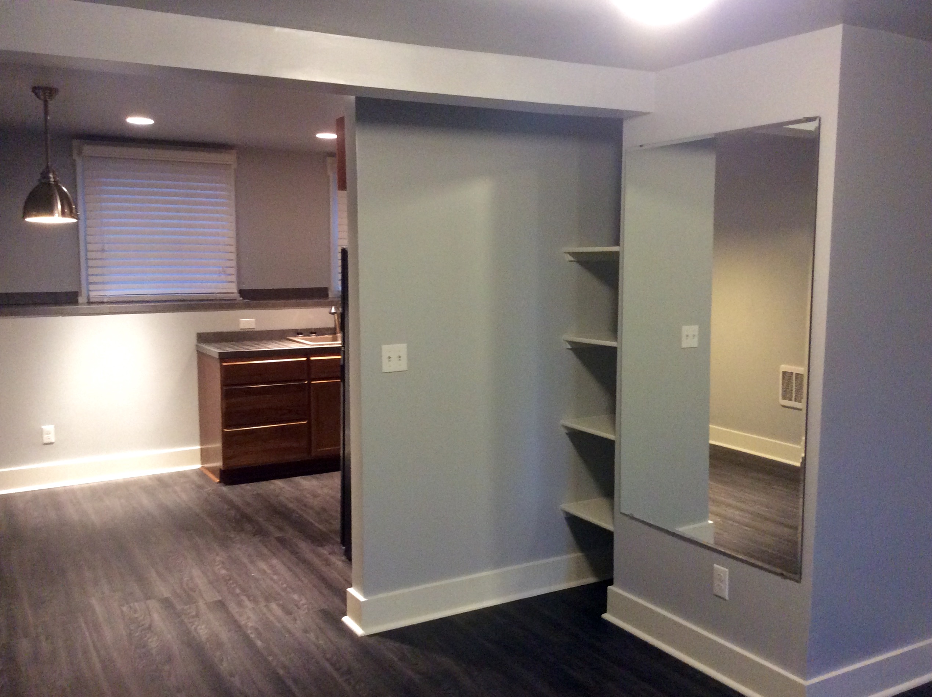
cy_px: 348
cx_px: 466
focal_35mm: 33
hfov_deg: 55.4
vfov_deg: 42.9
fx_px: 887
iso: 200
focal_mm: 3.3
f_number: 2.4
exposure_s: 1/24
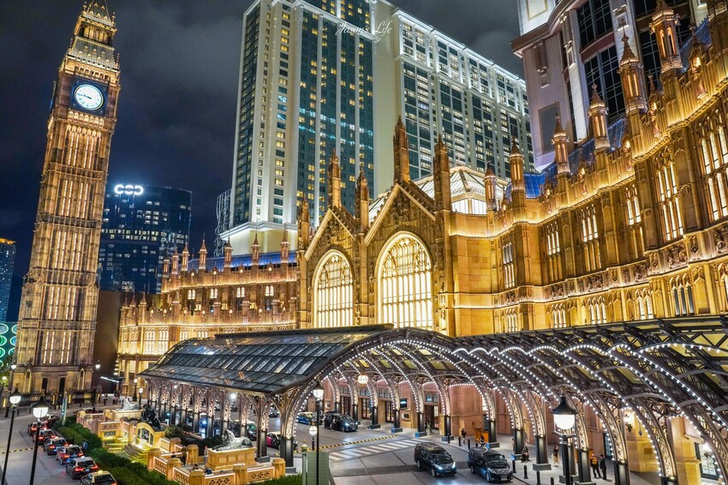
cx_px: 364
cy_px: 242
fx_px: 485
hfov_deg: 73.8
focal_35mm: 24
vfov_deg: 53.1
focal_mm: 24
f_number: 6.3
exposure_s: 1/30
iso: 4000
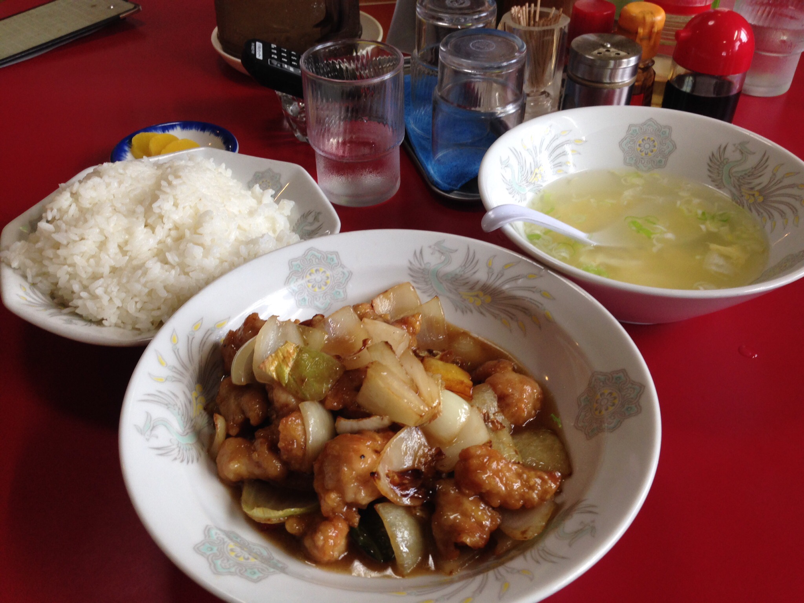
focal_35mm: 33
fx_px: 766
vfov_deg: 42.9
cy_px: 302
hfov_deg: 55.4
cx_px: 402
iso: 64
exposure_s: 1/20
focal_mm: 4.12
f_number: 2.4
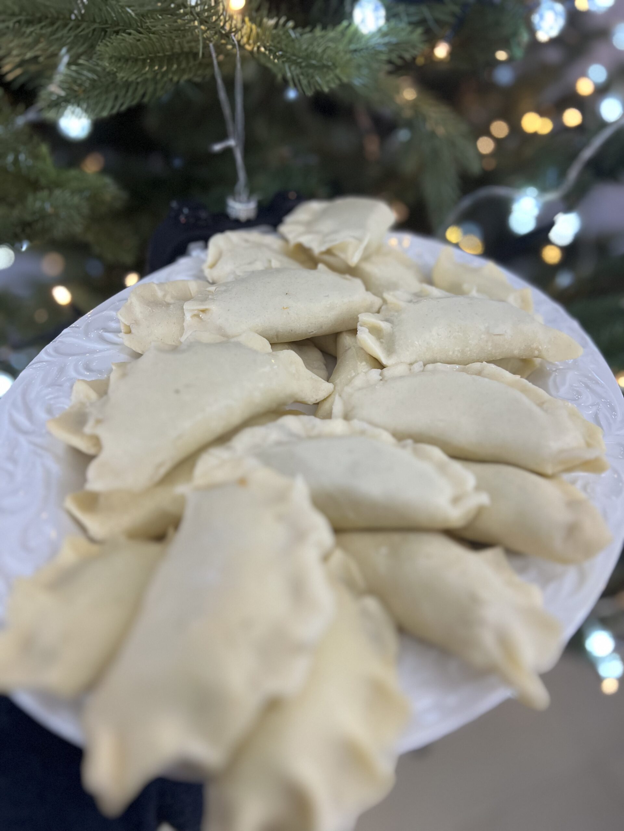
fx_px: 625
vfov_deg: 67.3
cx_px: 312
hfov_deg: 53.1
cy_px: 416
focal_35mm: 26
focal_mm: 5.7
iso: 320
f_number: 1.5
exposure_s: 1/50
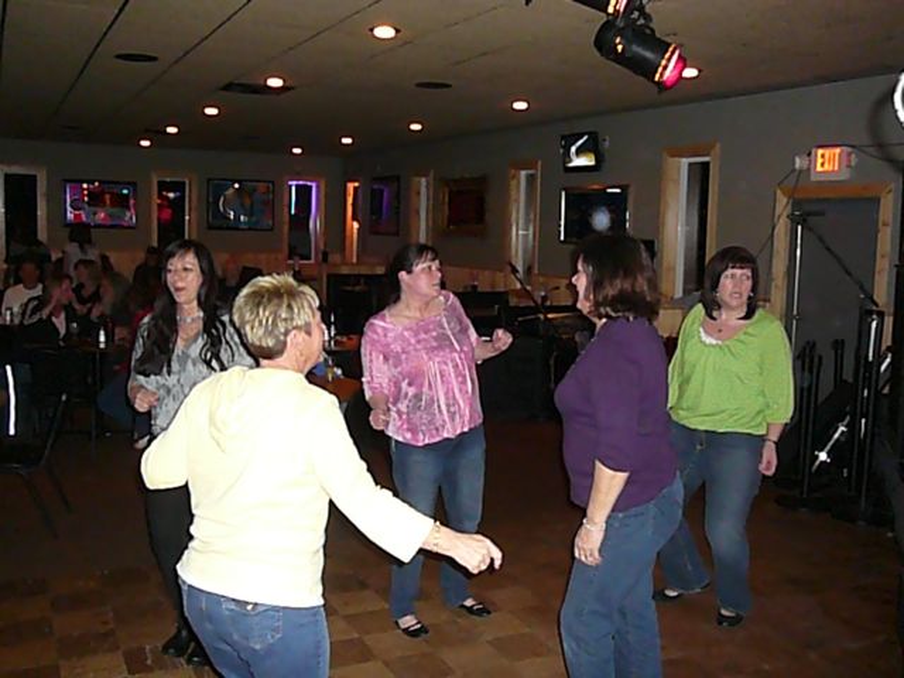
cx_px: 452
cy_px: 339
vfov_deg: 40.7
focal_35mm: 35
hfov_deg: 52.6
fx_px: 914
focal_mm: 5.2
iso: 800
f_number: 2.8
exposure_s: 1/30
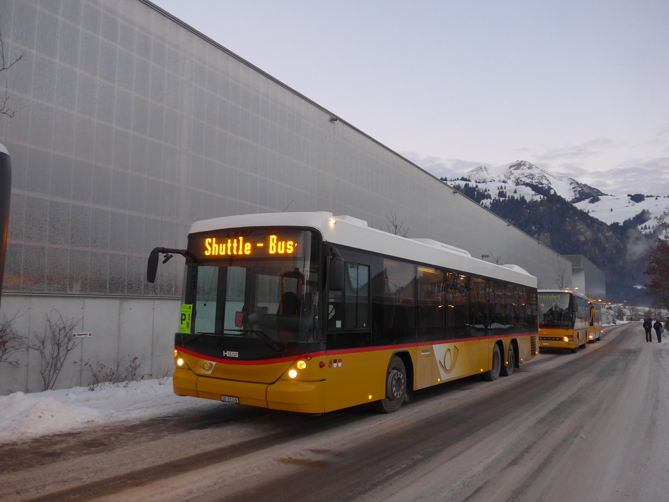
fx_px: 560
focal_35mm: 29
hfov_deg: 61.7
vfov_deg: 48.2
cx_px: 334
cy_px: 251
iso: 200
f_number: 2
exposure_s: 1/60
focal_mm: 6
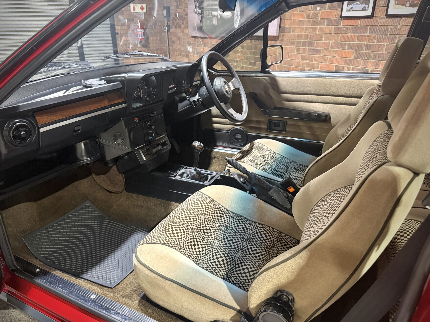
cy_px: 161
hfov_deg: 71.6
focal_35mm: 24
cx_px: 215
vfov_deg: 56.8
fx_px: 298
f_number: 1.78
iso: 640
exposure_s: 1/33
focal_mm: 6.76
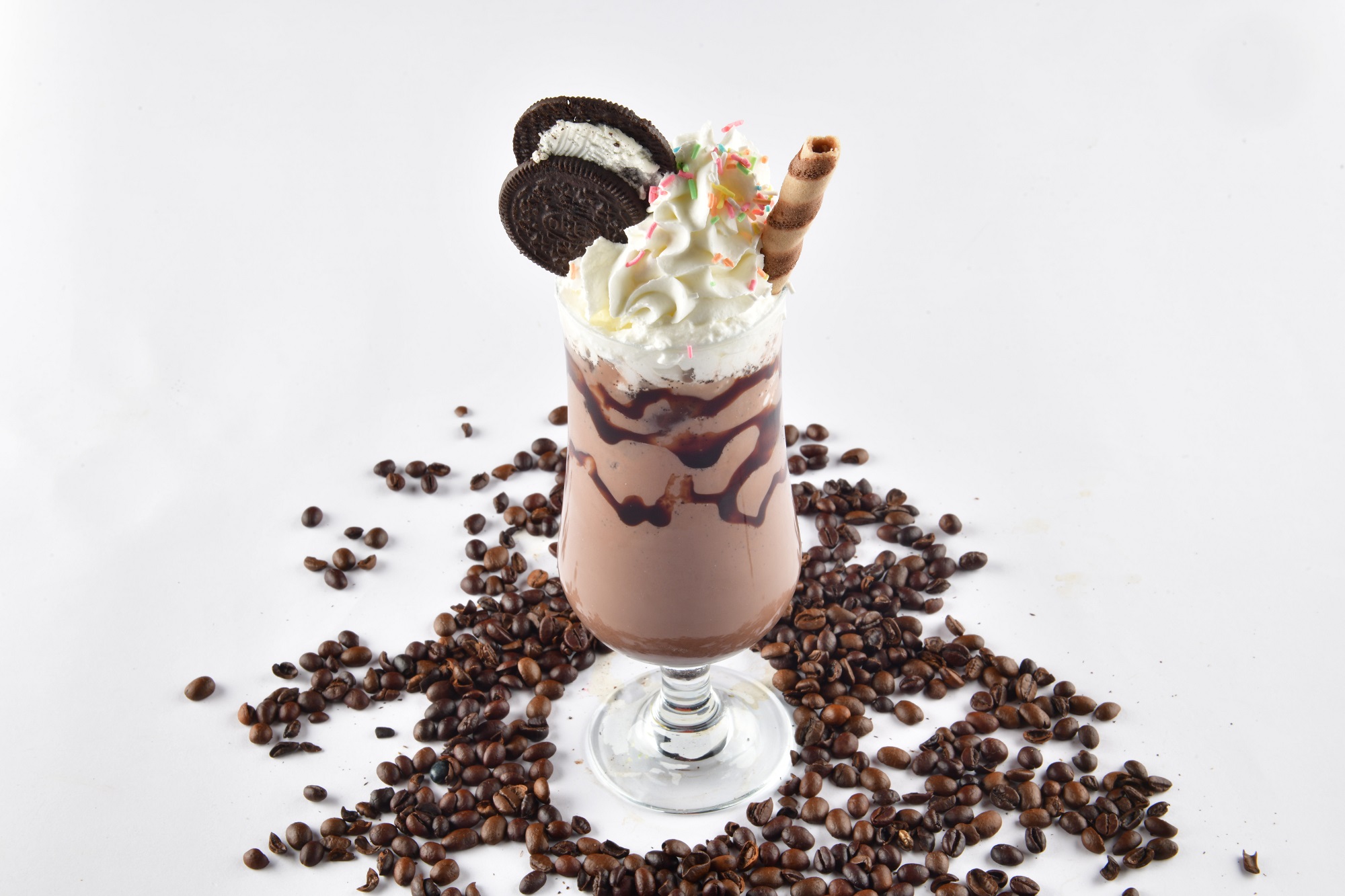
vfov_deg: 21.9
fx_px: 2316
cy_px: 448
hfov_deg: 32.4
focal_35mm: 62
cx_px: 672
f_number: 22
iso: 125
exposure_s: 1/160
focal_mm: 62
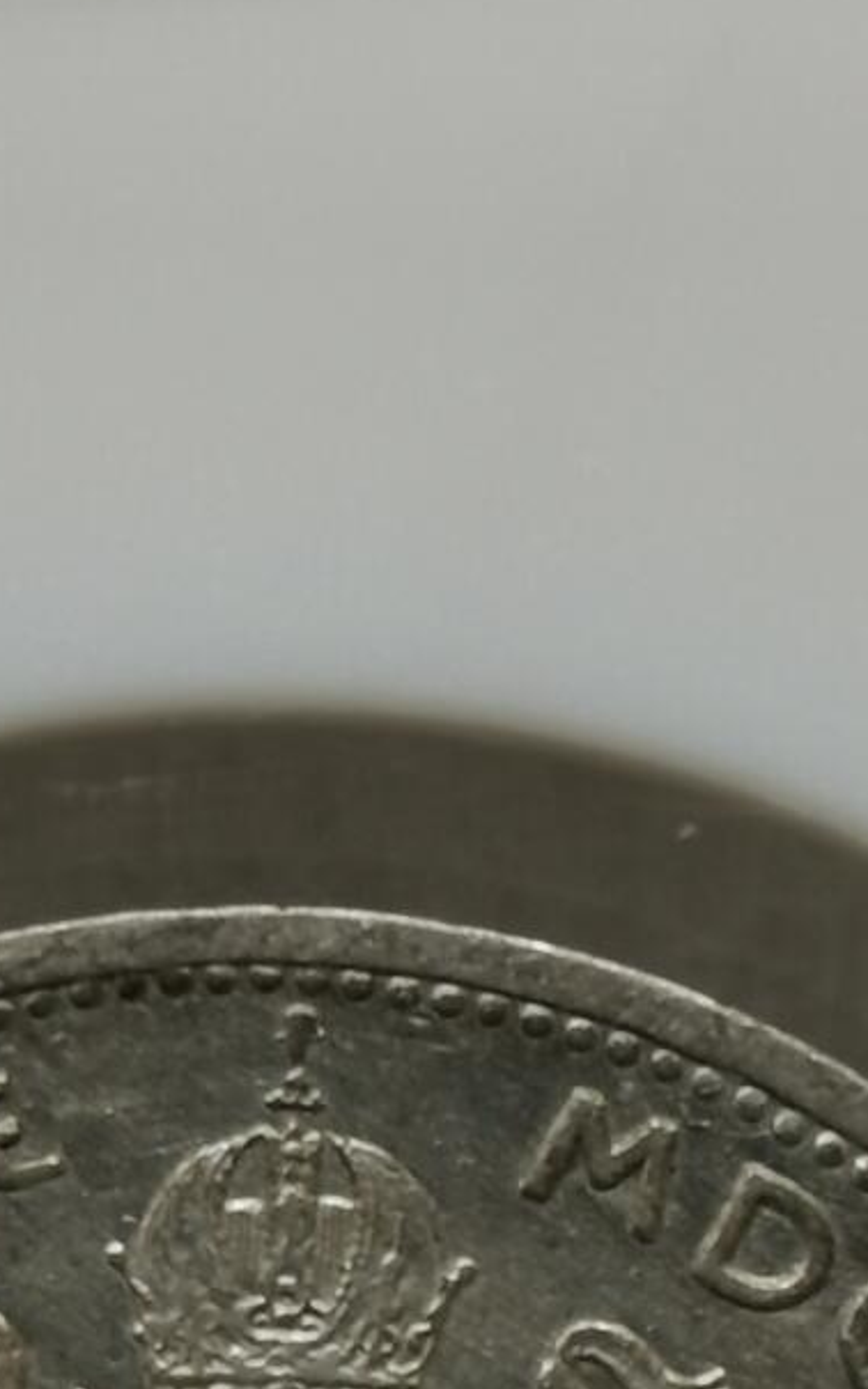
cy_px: 1628
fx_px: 7875
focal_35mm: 208
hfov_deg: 6.3
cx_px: 342
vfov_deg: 9.9
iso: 50
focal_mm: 5.56
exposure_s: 1/101
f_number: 1.6
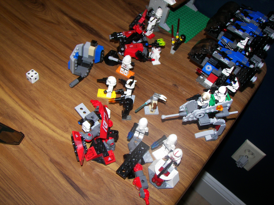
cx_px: 137
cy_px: 102
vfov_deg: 39.7
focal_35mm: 36
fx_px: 285
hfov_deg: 51.4
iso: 100
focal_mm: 6
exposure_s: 1/30
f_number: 2.8
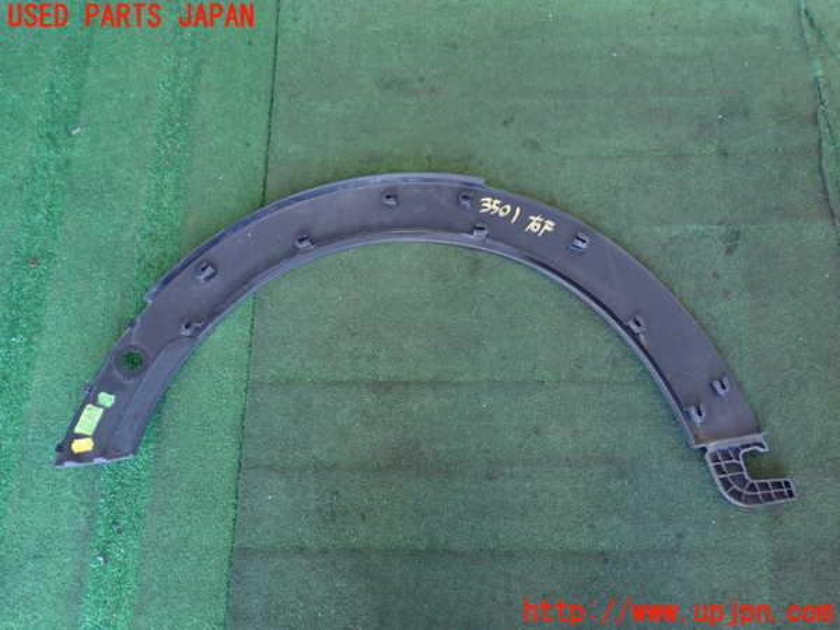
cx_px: 420
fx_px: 874
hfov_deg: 51.4
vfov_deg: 39.7
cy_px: 315
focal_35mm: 36
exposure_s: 1/40
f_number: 2.5
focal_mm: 6.37
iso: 320
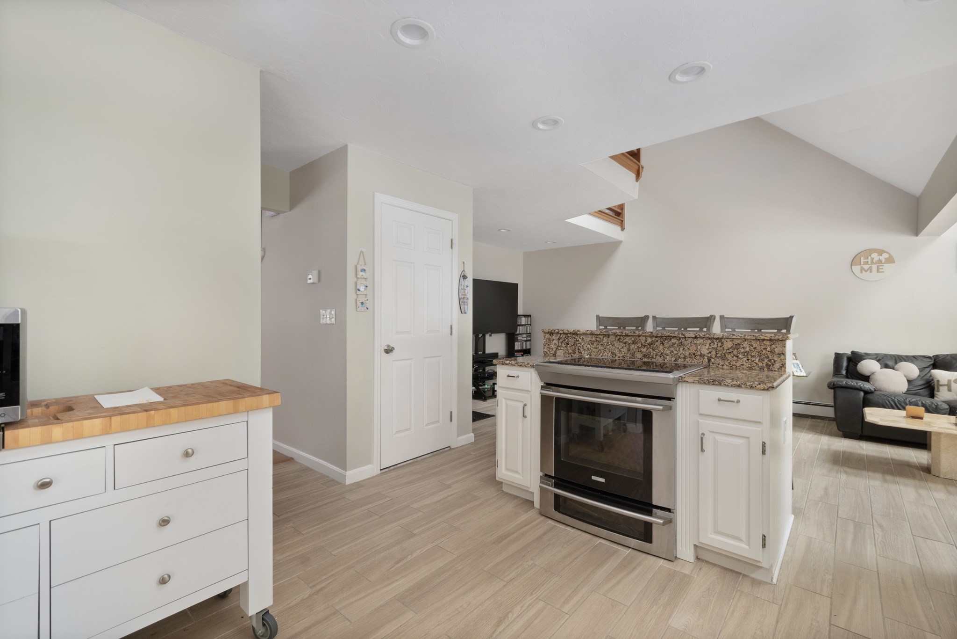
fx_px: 399
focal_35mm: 15
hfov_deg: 100.4
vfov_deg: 77.3
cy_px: 320
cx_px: 478
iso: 400
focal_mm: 10
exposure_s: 2
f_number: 10
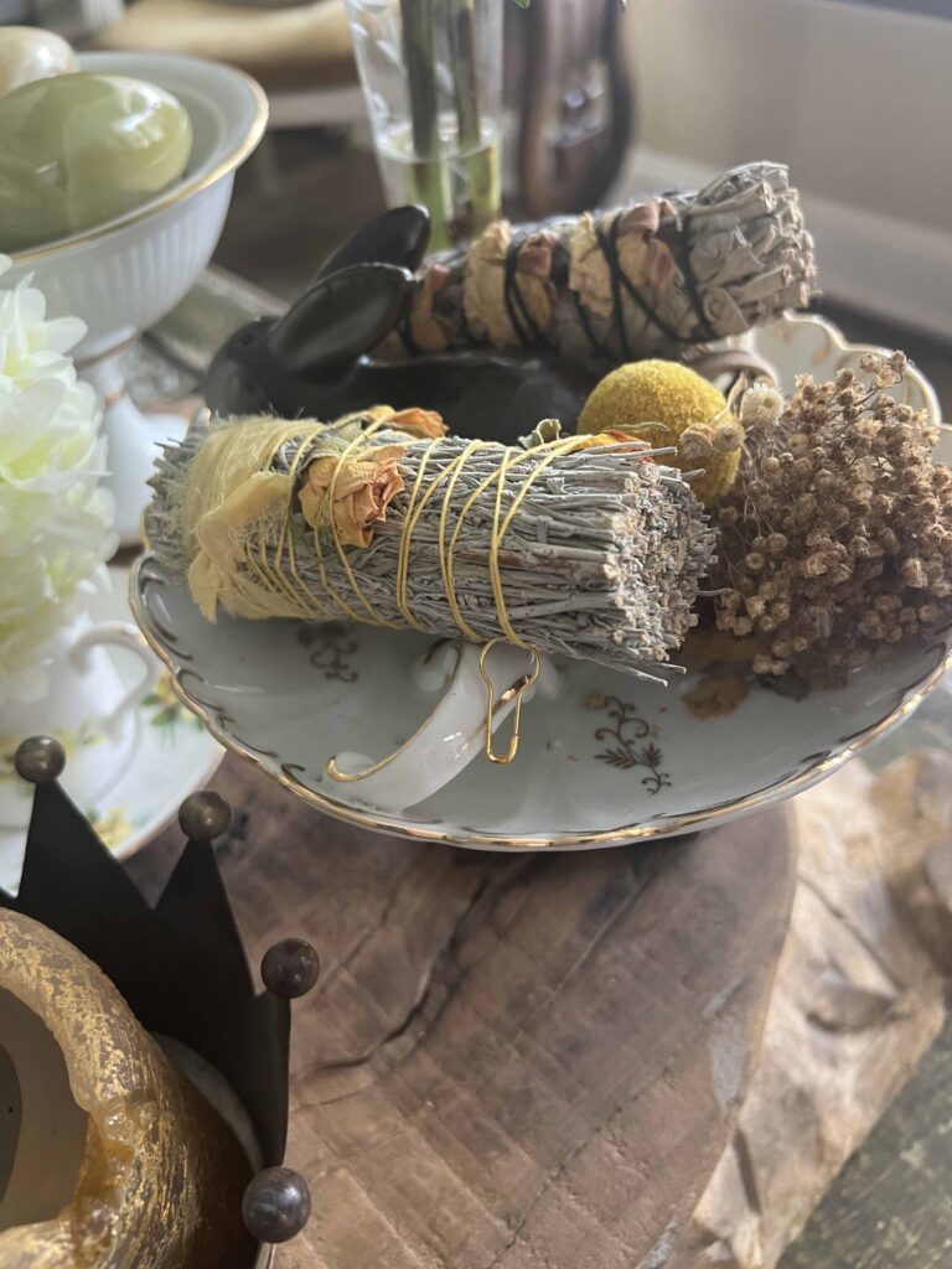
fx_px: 953
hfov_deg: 53.1
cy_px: 634
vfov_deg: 67.3
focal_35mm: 26
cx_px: 476
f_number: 1.5
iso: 250
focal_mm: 5.7
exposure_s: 1/60
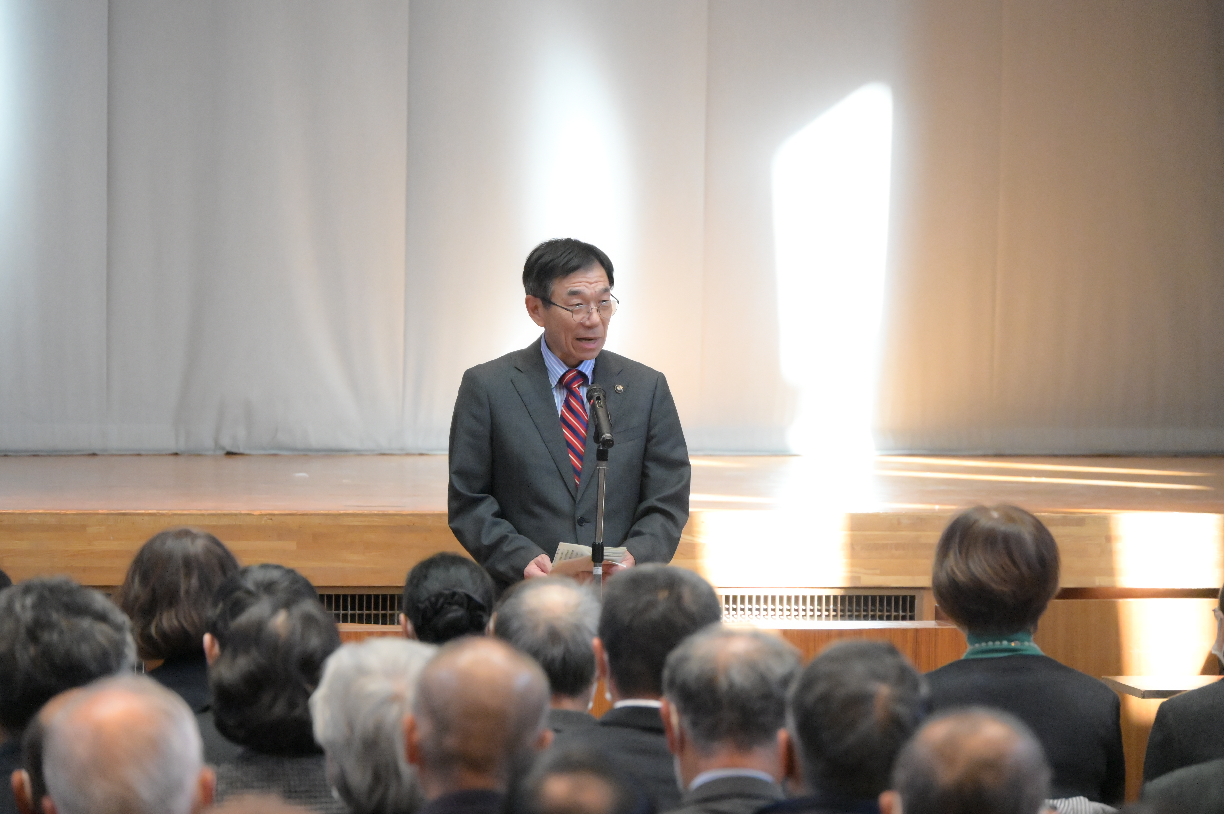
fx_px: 6795
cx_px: 612
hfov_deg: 10.3
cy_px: 407
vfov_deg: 6.9
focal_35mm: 200
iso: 18000
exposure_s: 1/400
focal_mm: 200
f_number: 7.1
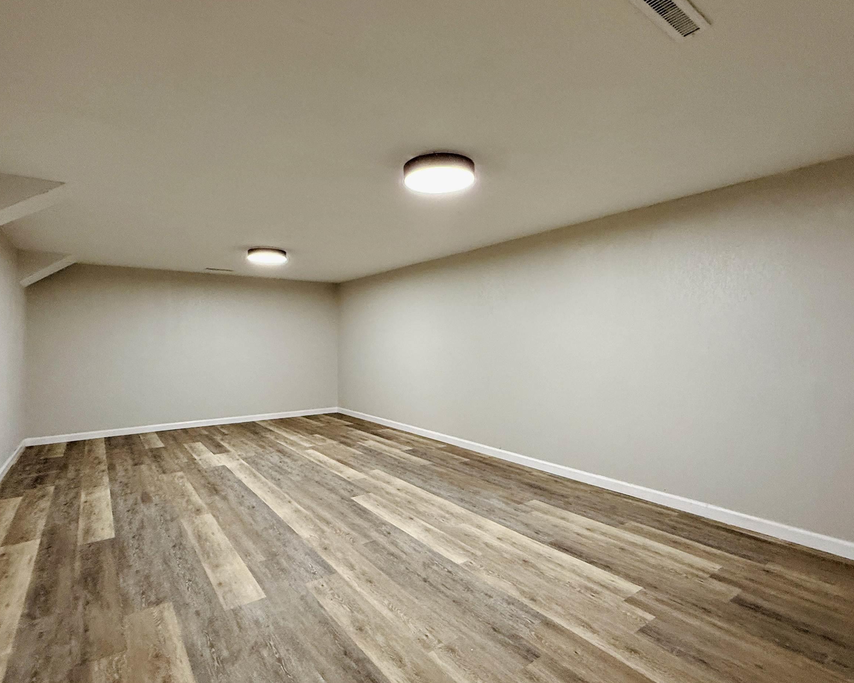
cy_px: 329
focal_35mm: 18
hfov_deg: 86.4
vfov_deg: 73.8
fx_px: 455
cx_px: 429
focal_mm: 2.22
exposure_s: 1/60
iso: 400
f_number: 2.2
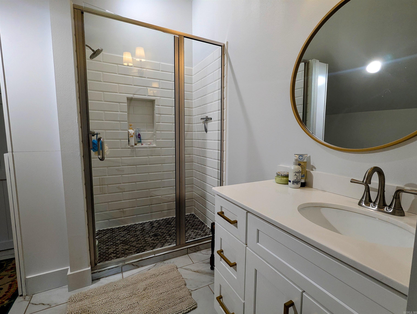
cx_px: 208
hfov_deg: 94.4
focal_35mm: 16
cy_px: 157
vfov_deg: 78.2
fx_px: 193
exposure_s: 1/52.5
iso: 74
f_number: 2.2
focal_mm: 2.35
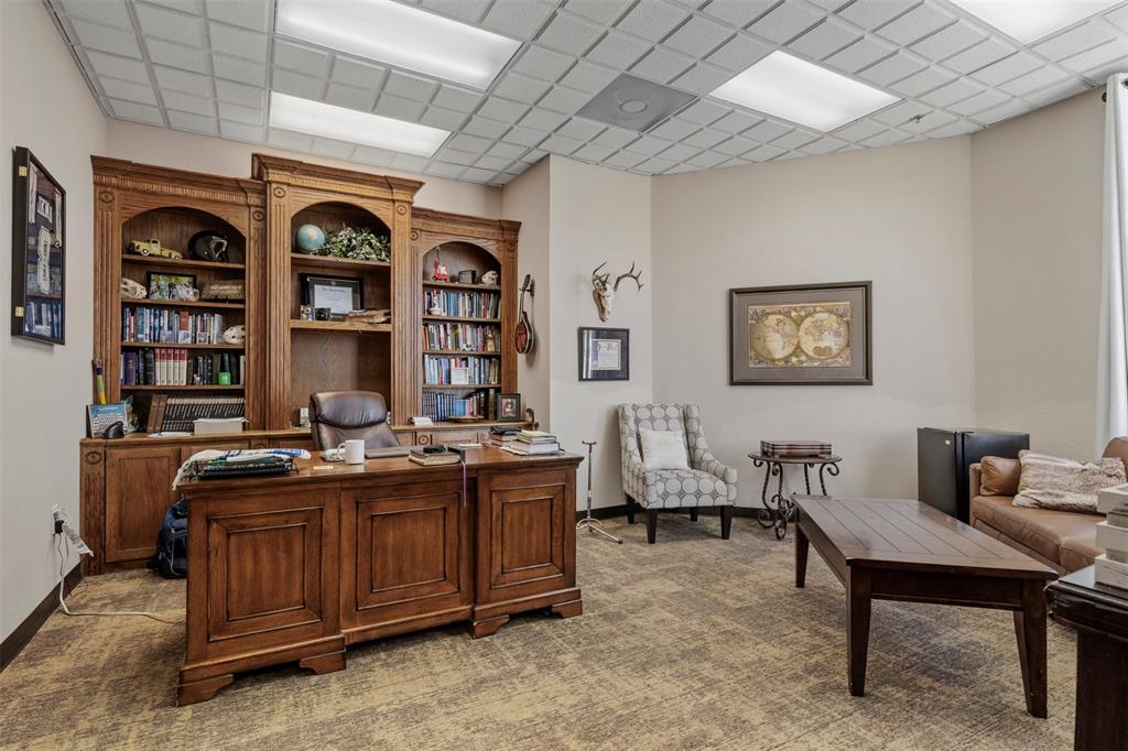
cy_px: 376
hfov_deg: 93.3
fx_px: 532
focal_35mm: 17
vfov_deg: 70.4
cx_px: 564
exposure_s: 1/5
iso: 160
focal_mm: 17
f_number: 9
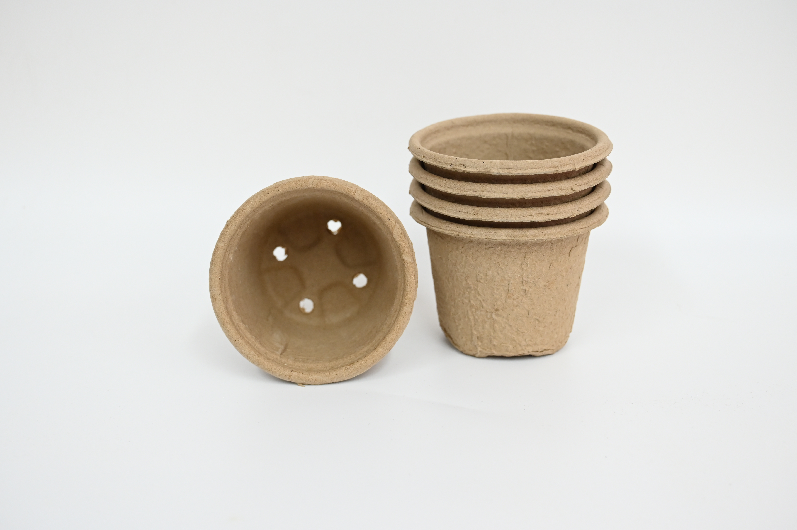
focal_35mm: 45
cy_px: 265
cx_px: 398
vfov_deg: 29.8
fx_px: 996
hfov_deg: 43.6
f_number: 5
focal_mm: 45
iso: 1600
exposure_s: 1/100
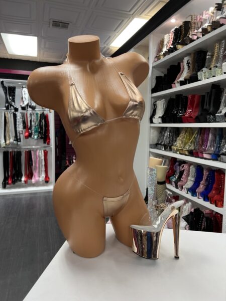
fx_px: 226
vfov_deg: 67.3
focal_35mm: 26
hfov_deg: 53.1
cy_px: 150
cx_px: 113
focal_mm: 5.7
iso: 100
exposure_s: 1/60
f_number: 1.5
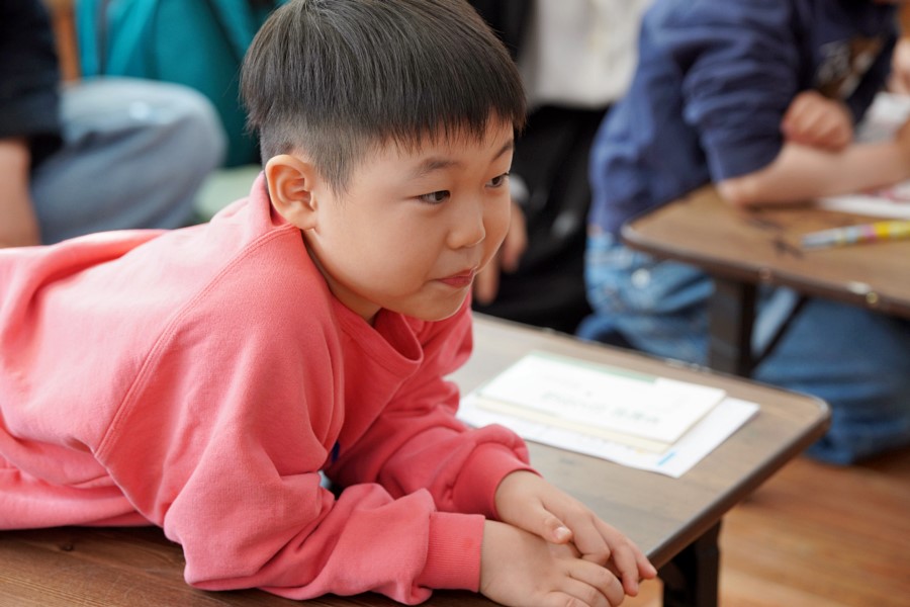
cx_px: 455
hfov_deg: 17.3
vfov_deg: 11.6
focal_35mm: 118
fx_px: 2983
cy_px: 304
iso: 800
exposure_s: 1/160
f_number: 4
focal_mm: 118
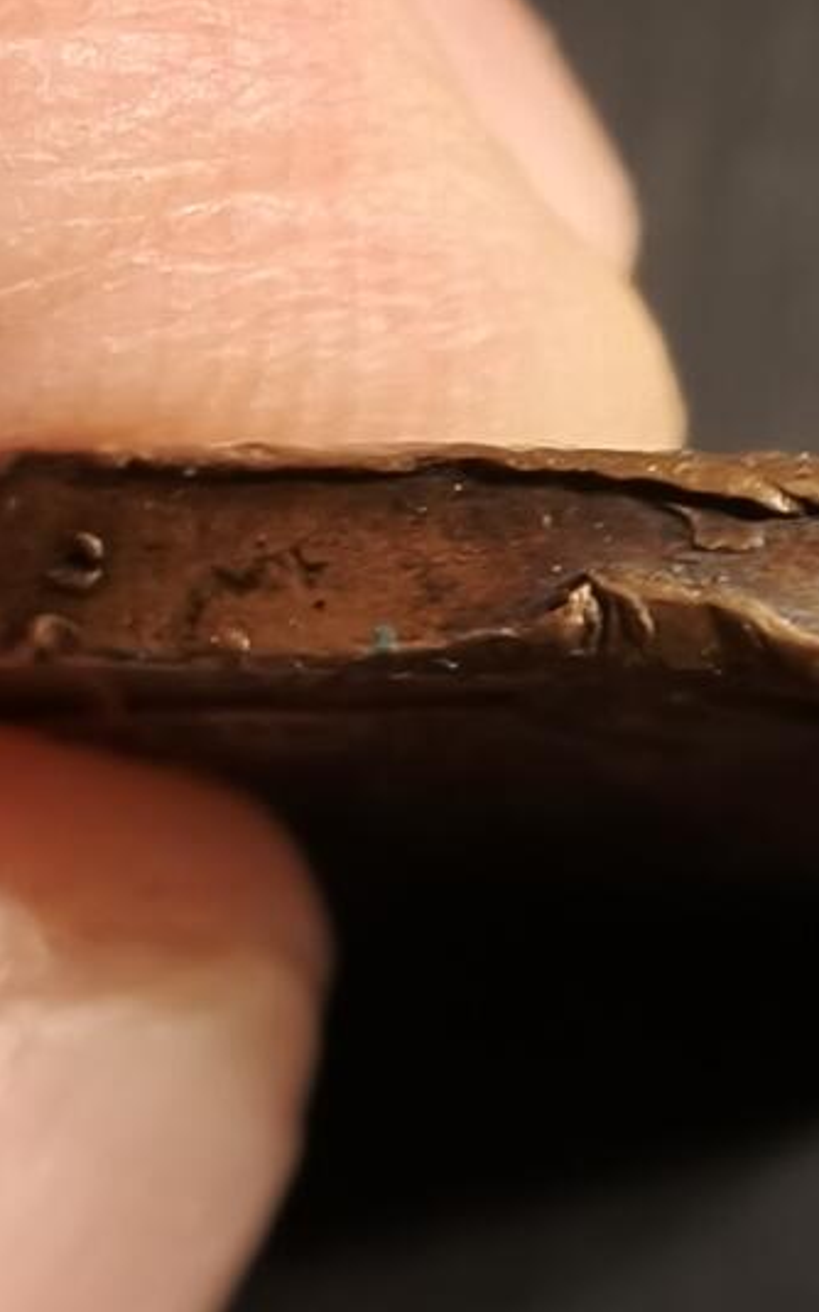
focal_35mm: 82
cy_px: 893
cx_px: 630
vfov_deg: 25.1
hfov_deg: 15.8
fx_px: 2931
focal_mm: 2.32
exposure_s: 1/50
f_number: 2
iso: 125
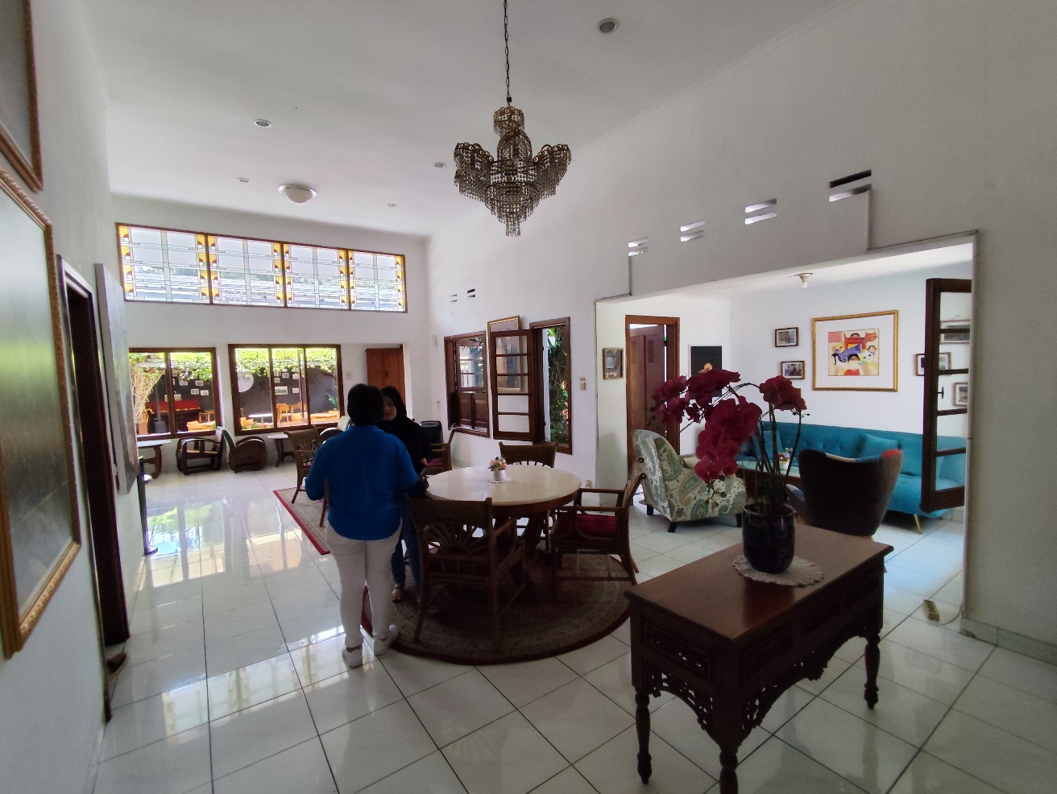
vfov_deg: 78.2
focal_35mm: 16
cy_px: 397
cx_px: 528
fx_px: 489
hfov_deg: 94.5
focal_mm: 1.65
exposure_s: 1/100
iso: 64
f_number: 2.2
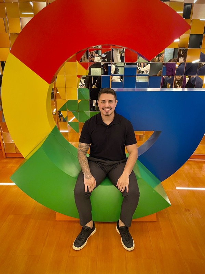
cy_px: 137
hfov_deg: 53.1
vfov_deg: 67.3
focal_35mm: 26
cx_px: 102
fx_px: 205
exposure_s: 1/60
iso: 400
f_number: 1.6
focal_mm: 4.2
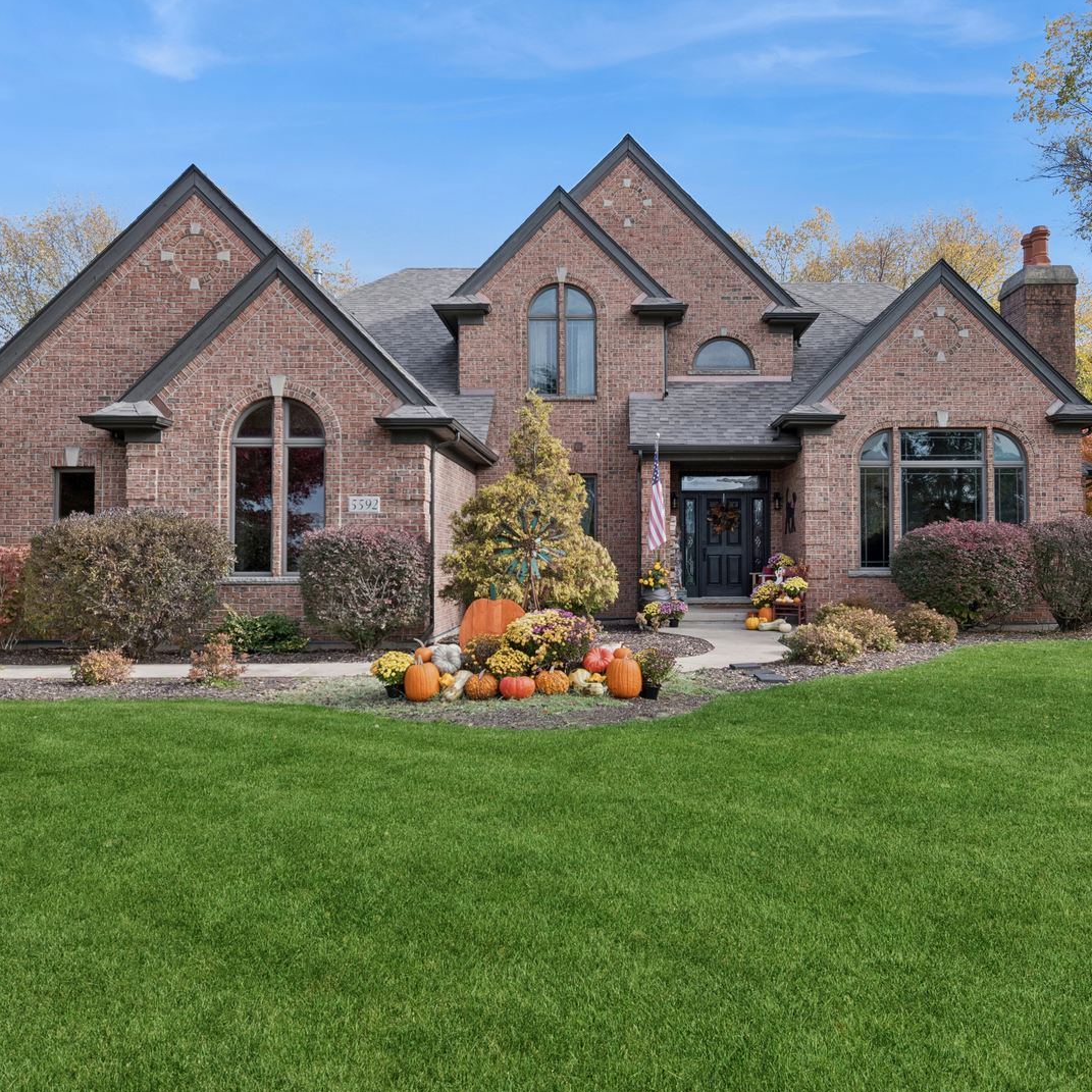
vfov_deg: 59.1
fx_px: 964
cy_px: 547
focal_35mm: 27
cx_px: 564
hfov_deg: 59.1
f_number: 8
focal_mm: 14
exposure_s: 1/200
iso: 250
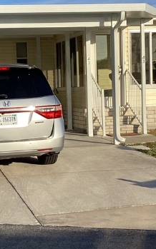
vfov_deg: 25.8
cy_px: 103
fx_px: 544
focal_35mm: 80
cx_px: 18
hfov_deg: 16.1
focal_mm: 3.3
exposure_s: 1/1664
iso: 25
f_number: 2.4
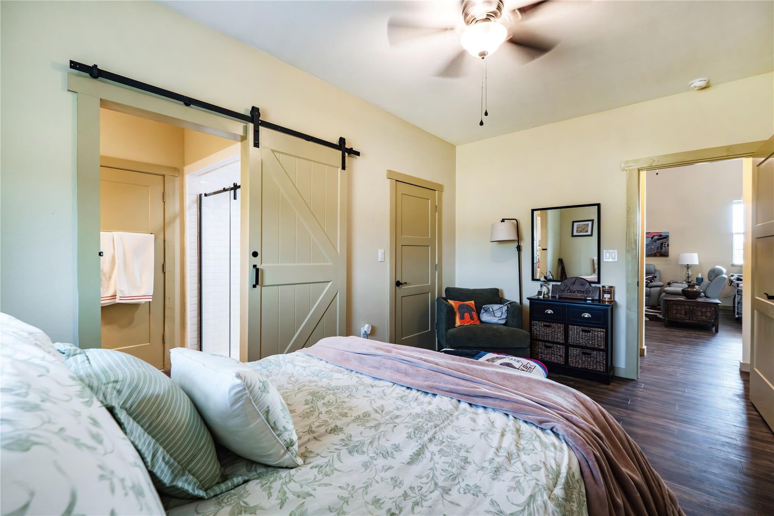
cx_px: 387
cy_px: 258
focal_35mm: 15
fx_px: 322
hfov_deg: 100.4
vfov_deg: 77.3
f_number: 4
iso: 800
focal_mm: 10
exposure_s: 1/50
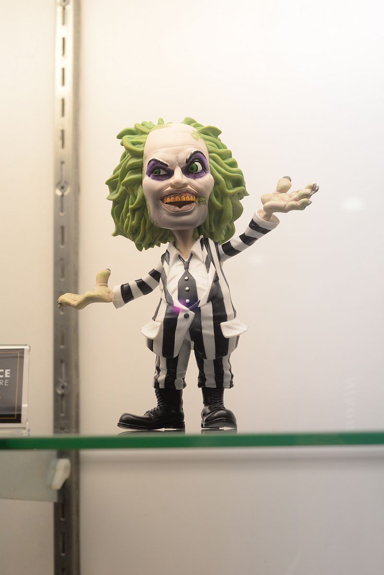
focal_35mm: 50
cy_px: 288
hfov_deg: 27.0
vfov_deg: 39.6
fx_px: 799
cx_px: 192
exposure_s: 1/200
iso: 1600
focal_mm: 50
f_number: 7.1
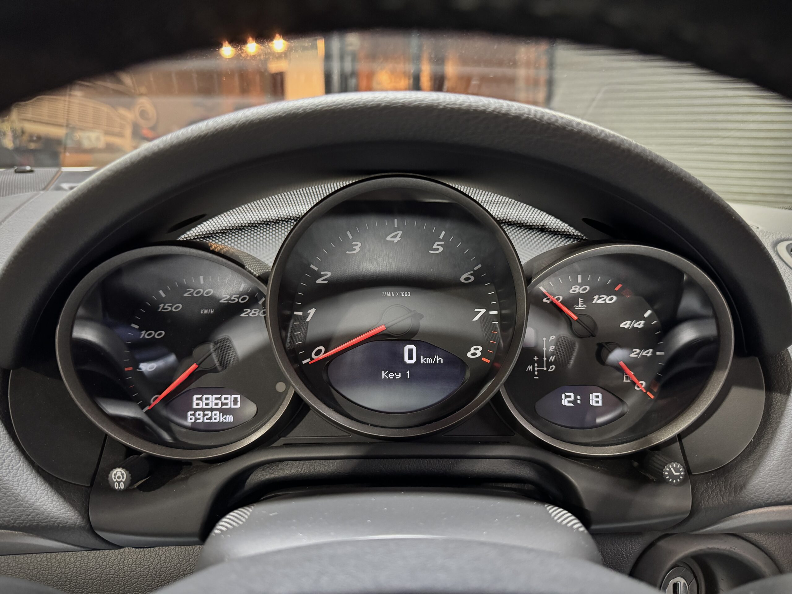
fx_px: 549
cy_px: 297
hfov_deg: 71.6
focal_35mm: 24
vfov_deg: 56.8
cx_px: 396
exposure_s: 1/31
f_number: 1.78
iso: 1000
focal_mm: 6.76
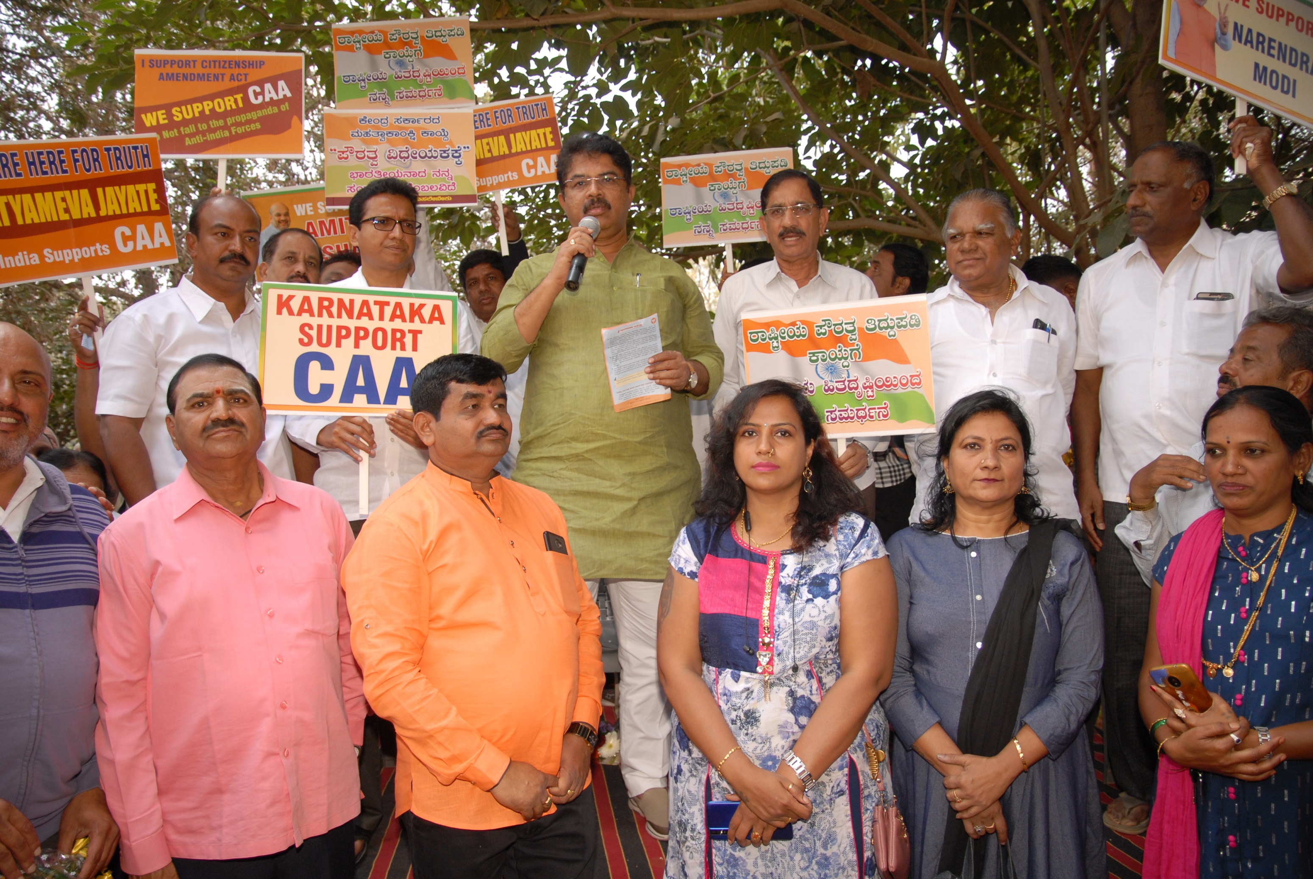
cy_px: 440
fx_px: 876
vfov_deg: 53.3
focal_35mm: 24
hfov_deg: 73.7
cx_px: 656
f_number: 3.5
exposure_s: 1/200
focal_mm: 16
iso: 320
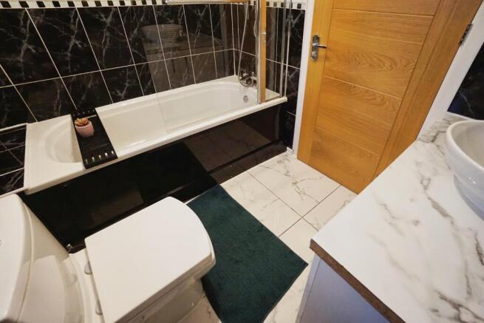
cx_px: 242
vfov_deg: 77.4
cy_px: 162
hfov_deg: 100.4
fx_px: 202
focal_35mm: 15
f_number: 4
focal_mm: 10
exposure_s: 1/100
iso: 3200
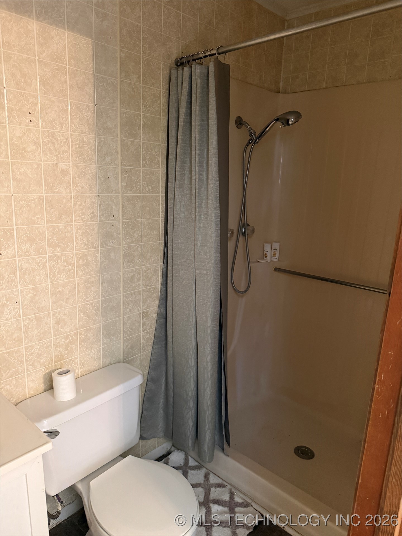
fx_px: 372
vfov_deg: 71.6
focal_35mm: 24
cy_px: 268
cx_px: 201
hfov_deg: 56.8
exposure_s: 1/30
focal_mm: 6.76
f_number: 1.78
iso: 800
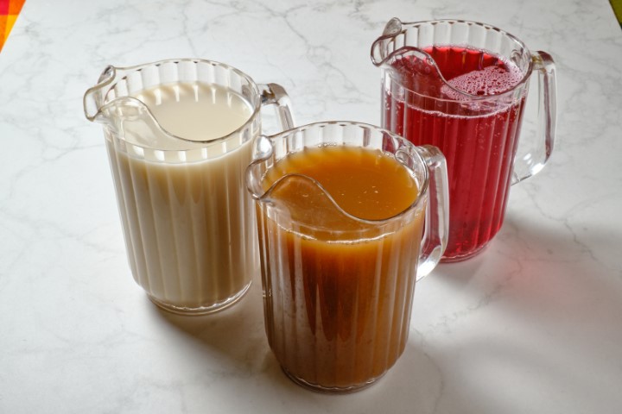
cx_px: 311
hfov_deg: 36.9
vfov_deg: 25.1
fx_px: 933
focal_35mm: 54
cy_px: 207
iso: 640
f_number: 18
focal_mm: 36.1
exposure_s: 1/125
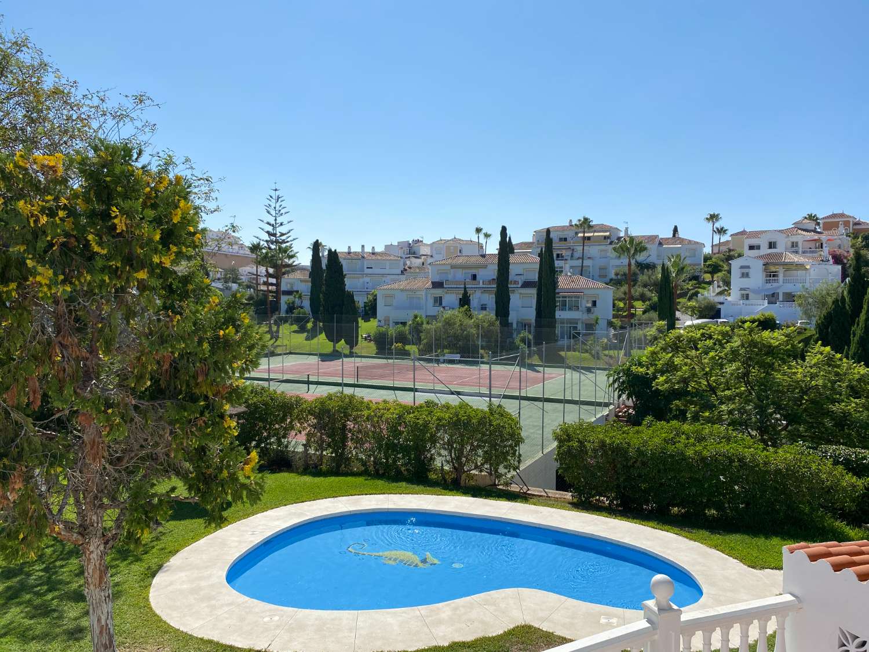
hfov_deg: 67.3
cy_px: 326
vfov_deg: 53.1
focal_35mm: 26
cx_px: 434
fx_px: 653
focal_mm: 4.25
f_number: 1.8
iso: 32
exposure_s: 1/5025
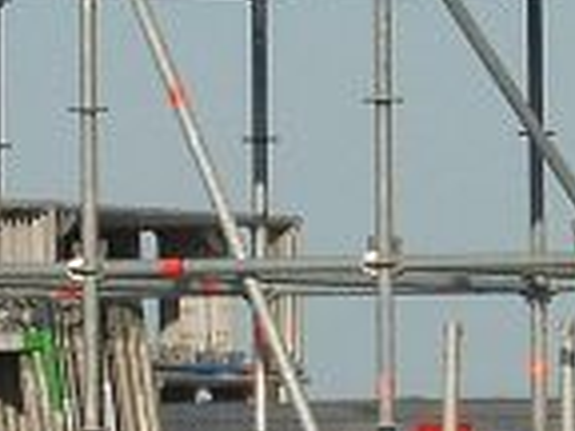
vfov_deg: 1.9
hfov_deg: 2.5
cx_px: -1354
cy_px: -339
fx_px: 12907
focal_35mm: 777
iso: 100
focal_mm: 19.4
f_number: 7.1
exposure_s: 1/500
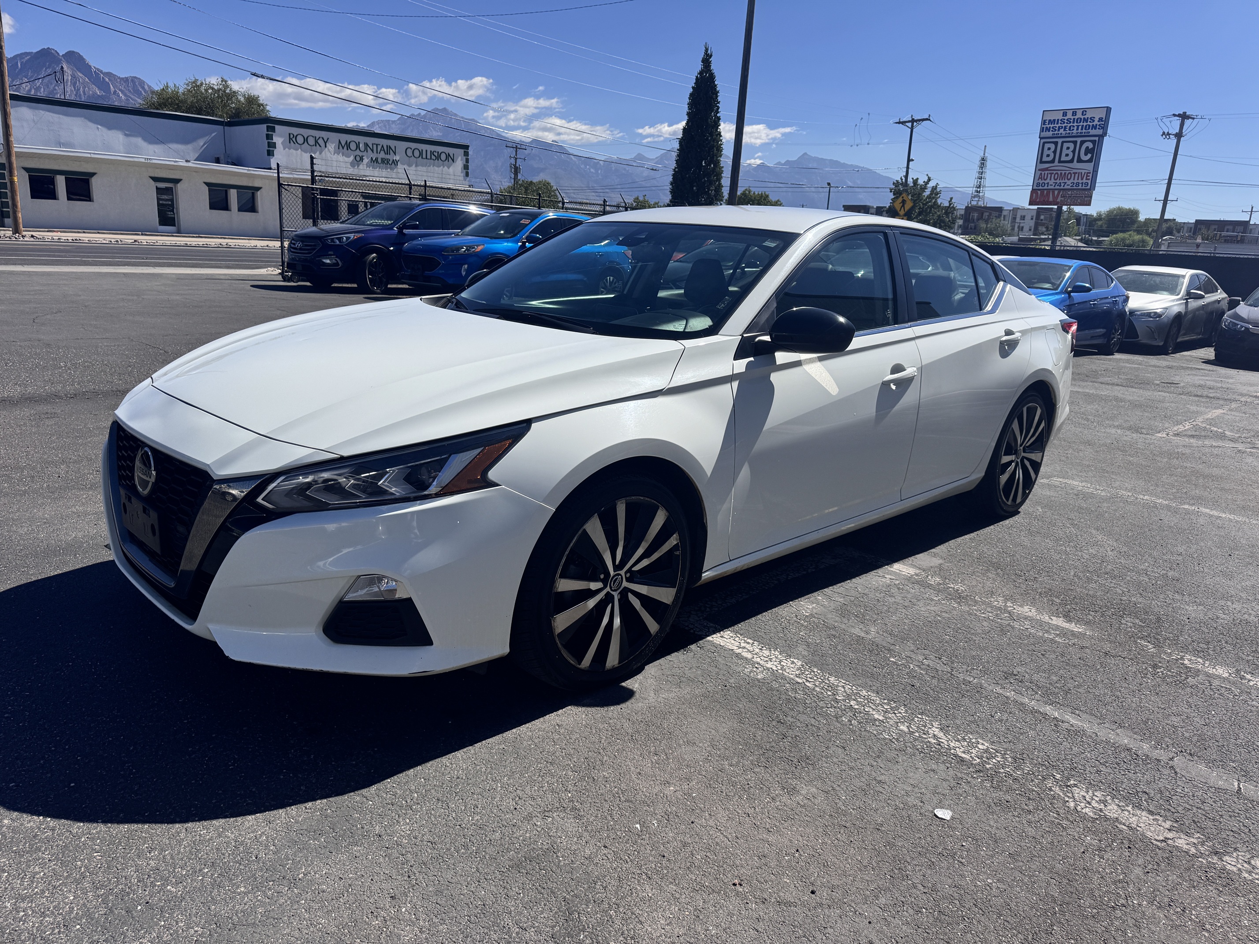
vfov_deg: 56.8
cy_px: 472
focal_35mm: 24
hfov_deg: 71.6
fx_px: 873
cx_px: 630
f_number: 1.78
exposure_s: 1/7092
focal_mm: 6.76
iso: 80
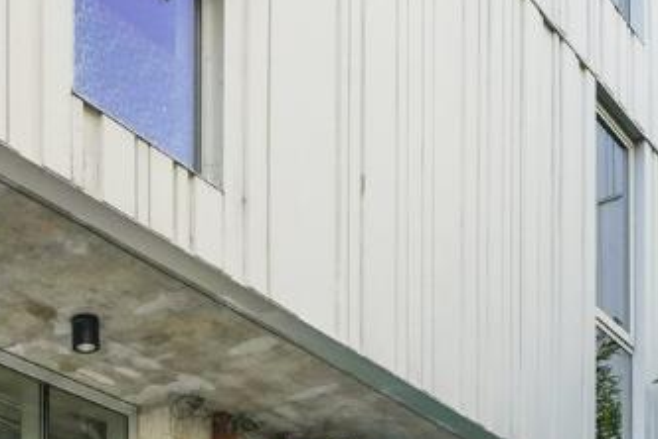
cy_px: 883
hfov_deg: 30.8
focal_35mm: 63
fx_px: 1151
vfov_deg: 16.4
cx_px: 101
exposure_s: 1/50
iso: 640
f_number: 8
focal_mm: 14
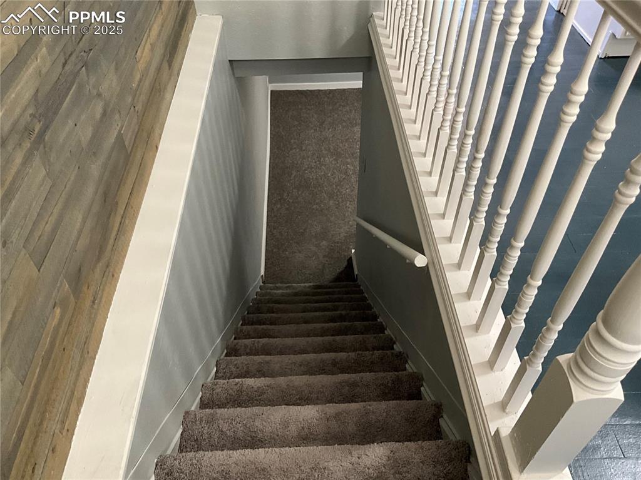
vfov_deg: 48.2
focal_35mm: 29
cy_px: 240
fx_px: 537
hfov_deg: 61.7
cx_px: 320
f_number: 1.8
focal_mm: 3
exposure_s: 1/60
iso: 250
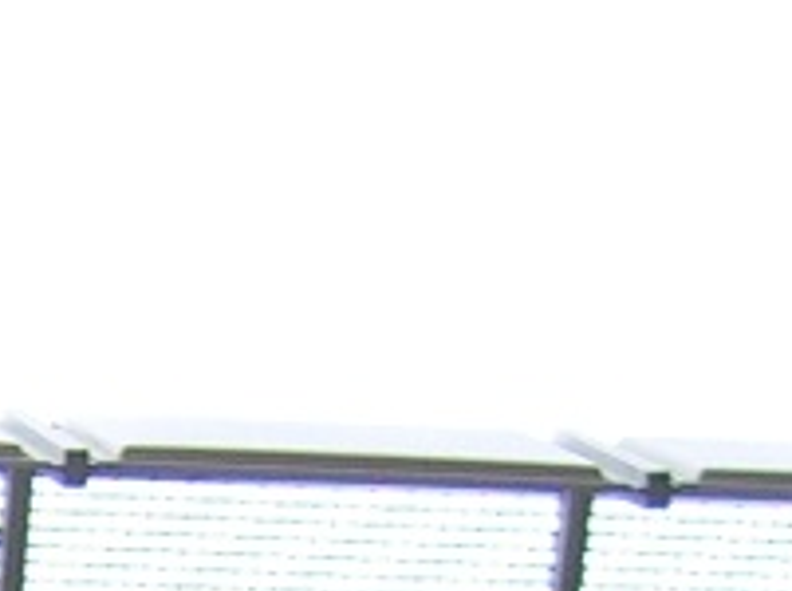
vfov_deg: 4.5
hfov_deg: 6.2
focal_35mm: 303
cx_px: -1143
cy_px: 2297
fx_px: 6920
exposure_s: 1/200
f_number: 2.8
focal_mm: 7.9
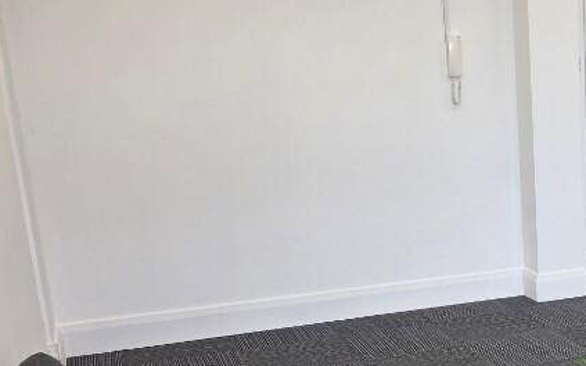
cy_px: 306
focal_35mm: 59
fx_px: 942
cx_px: 639
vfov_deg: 21.6
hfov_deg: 30.9
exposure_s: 1/100
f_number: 1.7
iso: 25
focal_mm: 6.3
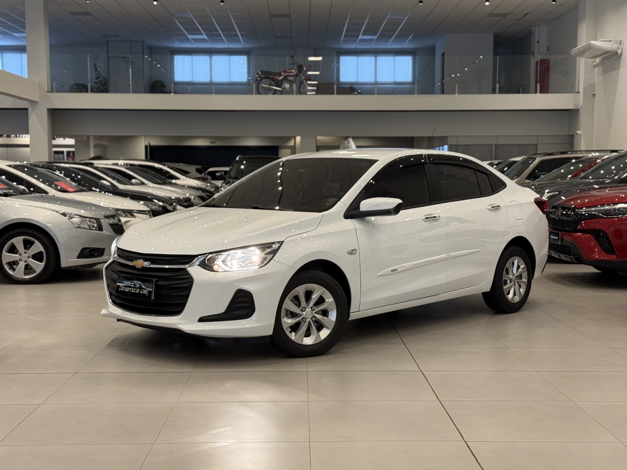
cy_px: 235
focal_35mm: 48
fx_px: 869
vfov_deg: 30.3
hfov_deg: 39.7
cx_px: 314
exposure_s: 1/60
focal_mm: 6.76
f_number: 1.78
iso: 100
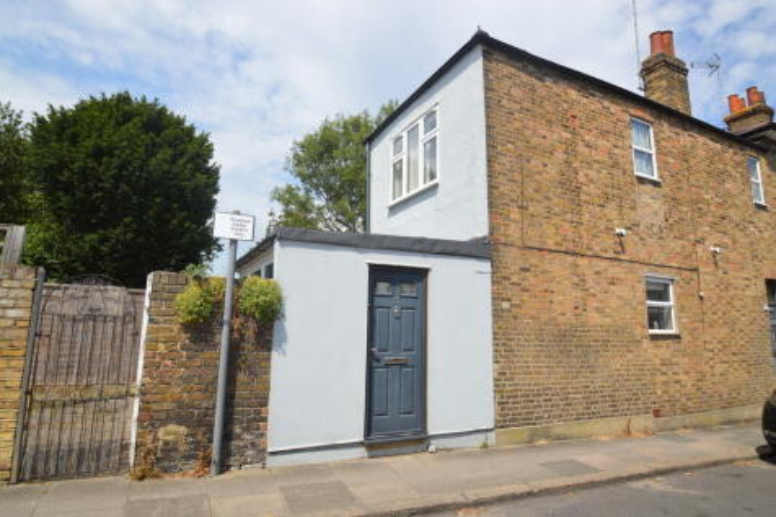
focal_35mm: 18
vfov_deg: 67.3
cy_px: 258
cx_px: 388
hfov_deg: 90.0
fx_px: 388
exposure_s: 1/200
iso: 100
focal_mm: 12
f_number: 10
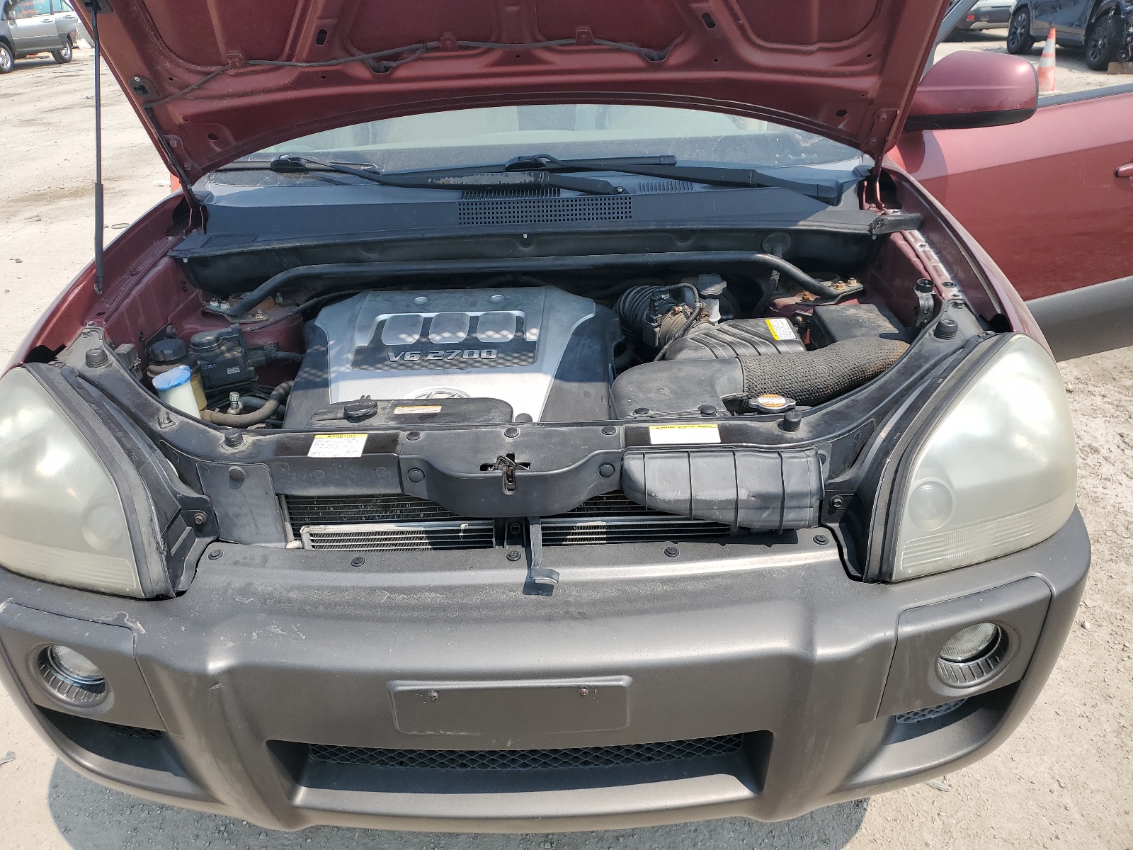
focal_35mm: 26
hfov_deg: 67.3
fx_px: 851
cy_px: 425
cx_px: 566
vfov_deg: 53.1
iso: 50
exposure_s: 1/2500
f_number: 1.5
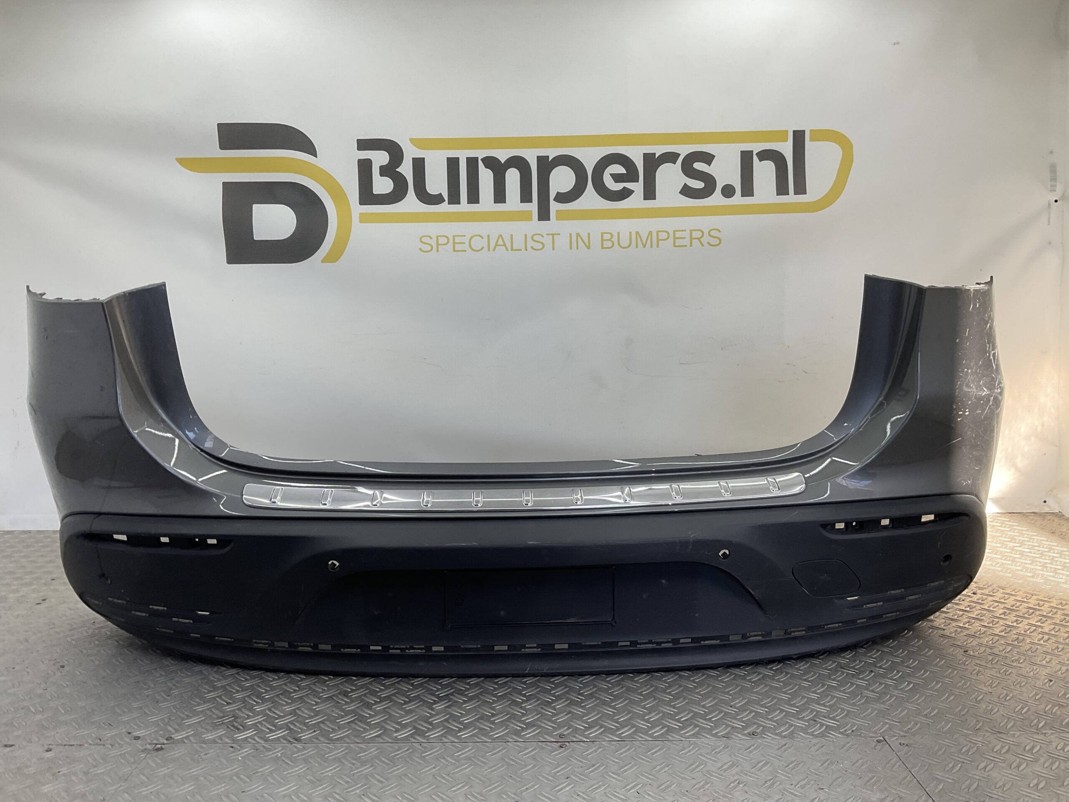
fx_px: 896
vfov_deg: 48.2
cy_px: 401
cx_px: 534
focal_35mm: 29
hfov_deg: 61.7
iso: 16
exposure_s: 1/138
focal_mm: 3
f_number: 1.8
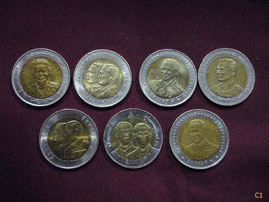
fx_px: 256
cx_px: 134
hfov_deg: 55.4
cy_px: 101
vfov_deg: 42.9
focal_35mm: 33
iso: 400
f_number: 2.8
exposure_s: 1/8
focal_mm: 5.5
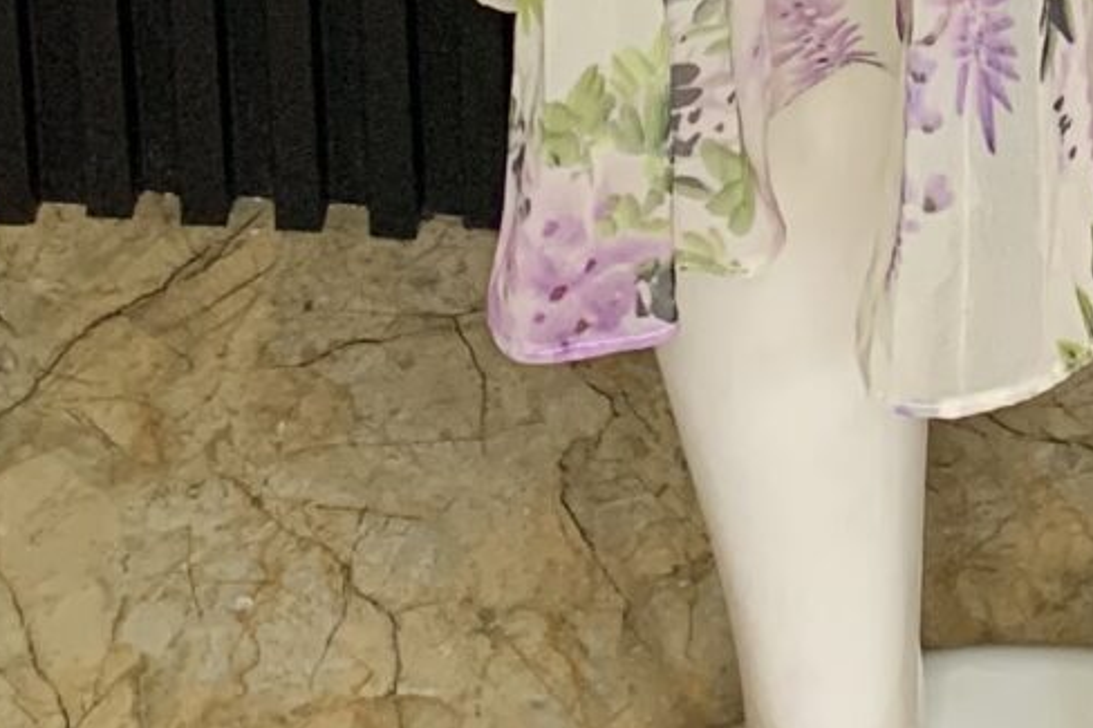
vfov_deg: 7.8
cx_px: 1010
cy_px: -1743
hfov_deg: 14.3
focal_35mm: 142
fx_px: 4310
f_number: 1.8
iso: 80
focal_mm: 4.25
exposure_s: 1/90
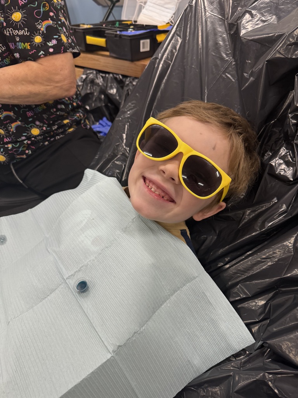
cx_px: 149
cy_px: 199
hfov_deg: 56.8
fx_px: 275
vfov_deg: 71.6
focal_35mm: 24
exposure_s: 1/121
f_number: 1.78
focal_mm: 6.86
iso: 160
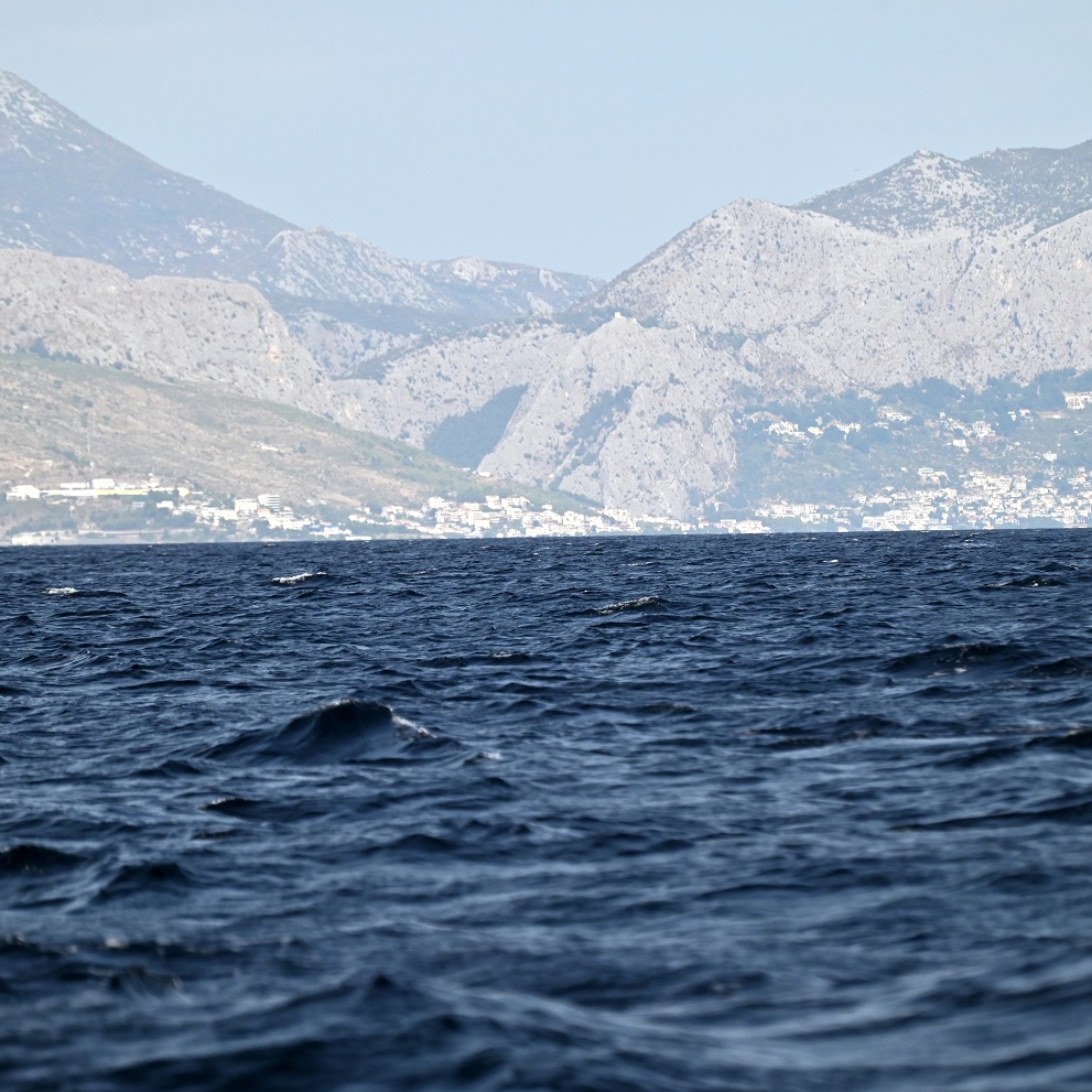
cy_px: 546
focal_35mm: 386
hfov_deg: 4.5
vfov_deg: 4.5
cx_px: 573
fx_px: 13776
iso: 250
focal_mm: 300
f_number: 5.6
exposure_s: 1/2000
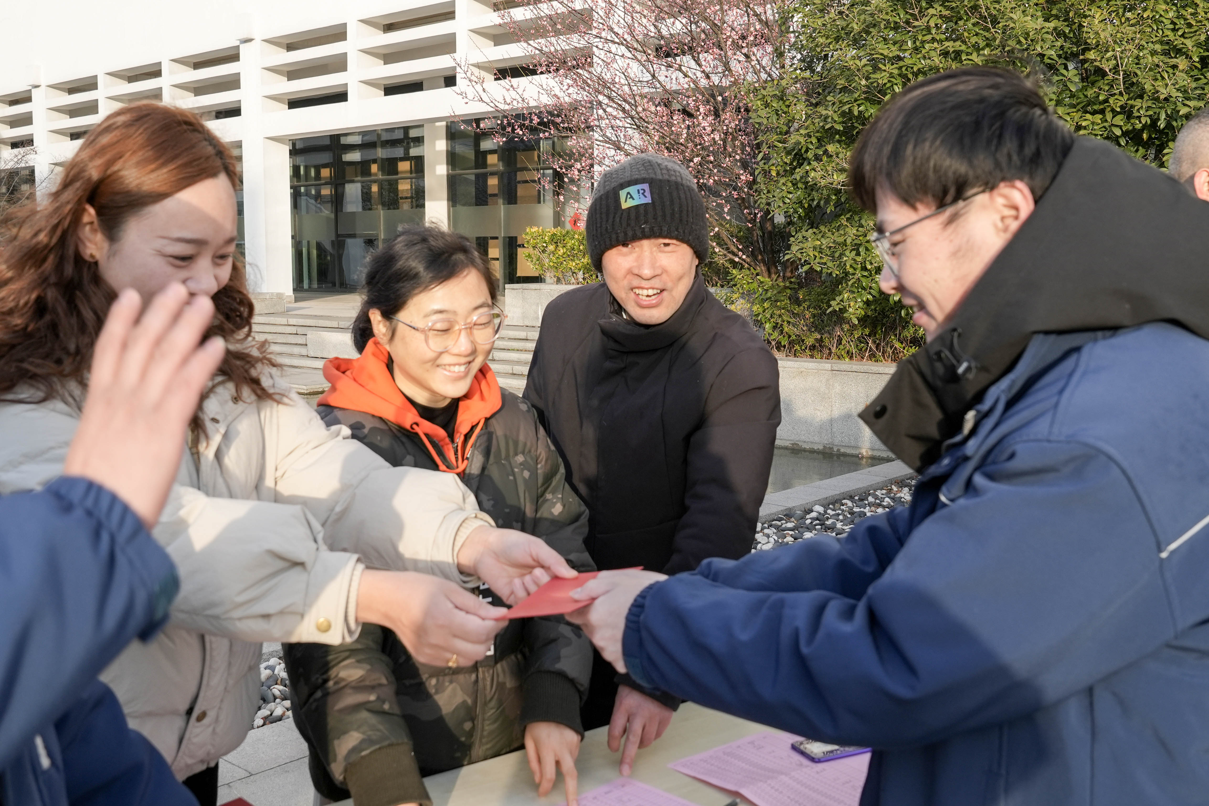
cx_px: 604
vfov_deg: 36.9
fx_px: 1209
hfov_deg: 53.1
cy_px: 403
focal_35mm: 36
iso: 320
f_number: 6.3
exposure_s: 1/320
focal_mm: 24
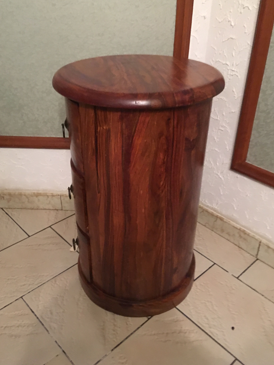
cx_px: 137
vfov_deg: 56.8
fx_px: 338
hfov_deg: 44.2
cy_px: 174
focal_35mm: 32
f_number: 2.2
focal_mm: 4.15
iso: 500
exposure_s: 1/17
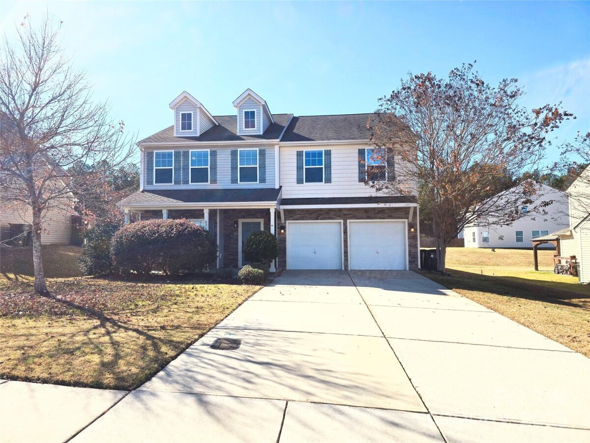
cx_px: 295
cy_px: 222
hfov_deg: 73.9
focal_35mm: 23
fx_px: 392
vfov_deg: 58.9
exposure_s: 1/820
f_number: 1.7
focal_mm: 6.3
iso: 12
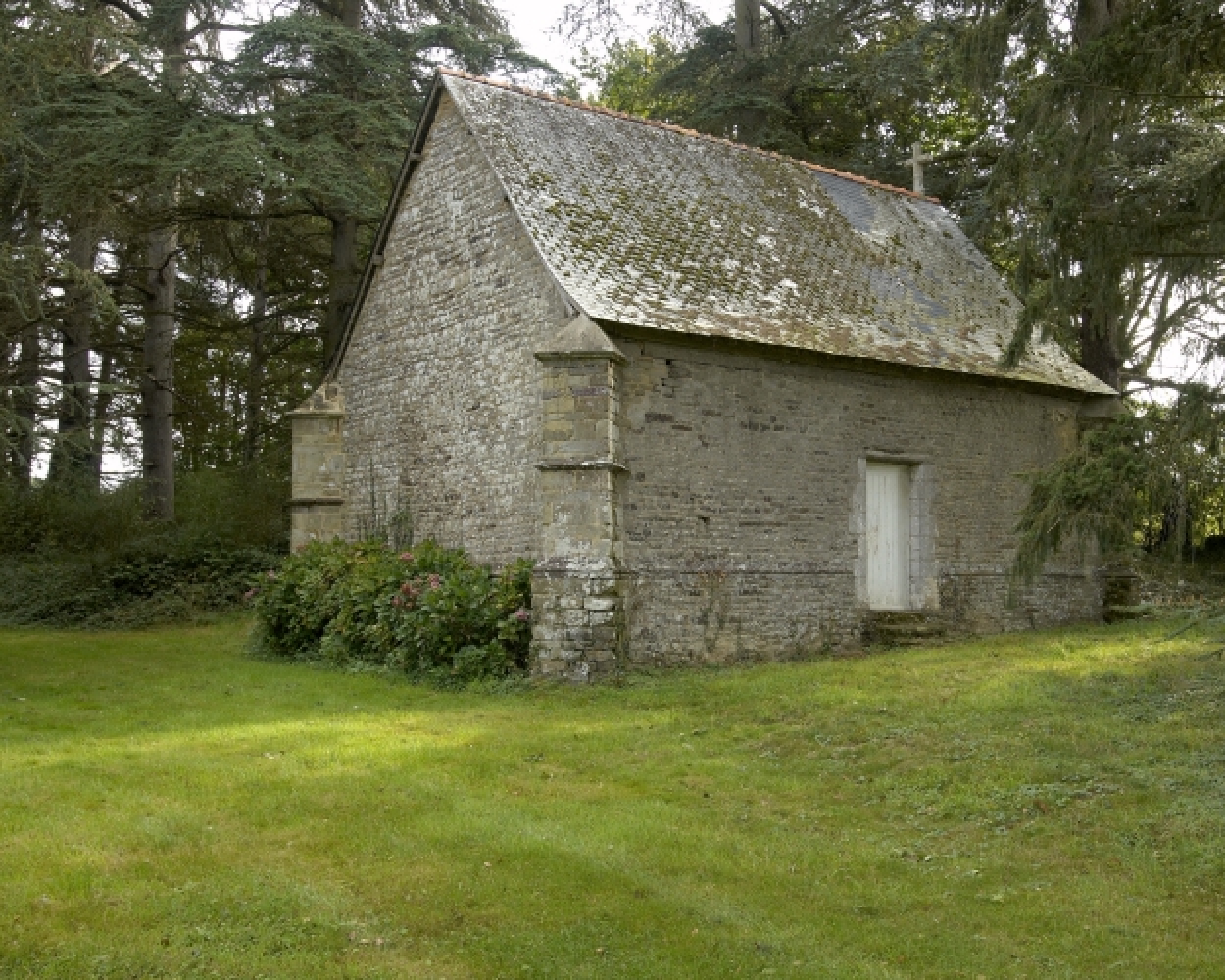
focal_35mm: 38
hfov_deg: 47.7
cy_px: 488
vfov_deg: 39.2
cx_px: 729
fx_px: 1378
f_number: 8
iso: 320
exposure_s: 1/60
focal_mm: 22
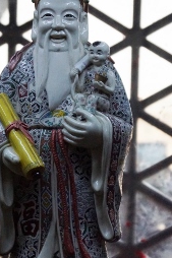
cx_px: 47
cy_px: 152
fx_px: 1528
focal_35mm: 213
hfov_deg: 6.4
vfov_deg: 9.7
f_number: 5.6
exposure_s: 1/800
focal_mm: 90
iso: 3200
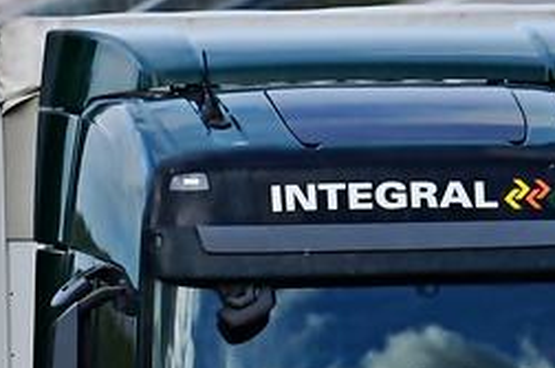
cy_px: 505
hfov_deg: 1.4
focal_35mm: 1428
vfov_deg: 1.0
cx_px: 337
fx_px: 21973
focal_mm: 300
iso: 200
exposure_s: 1/400
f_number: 9
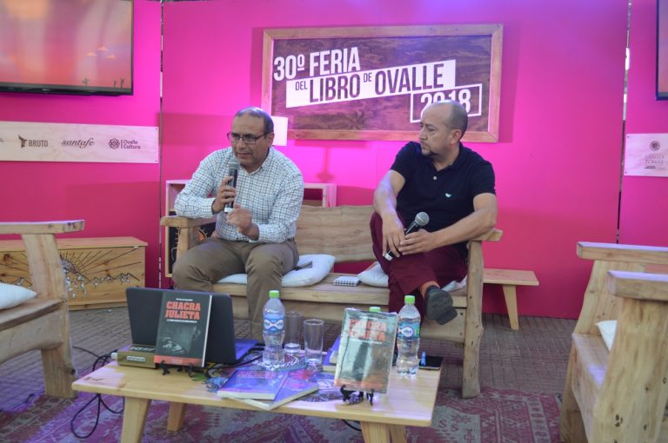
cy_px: 222
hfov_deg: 53.2
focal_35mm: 36
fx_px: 667
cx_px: 334
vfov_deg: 36.8
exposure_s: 1/60
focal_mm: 24
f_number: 4
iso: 400
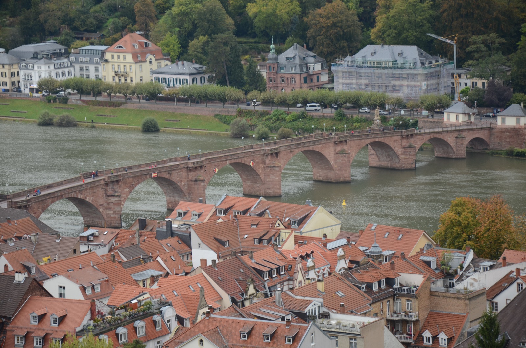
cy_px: 174
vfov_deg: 10.1
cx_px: 263
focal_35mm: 135
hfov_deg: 15.2
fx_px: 1968
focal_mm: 90
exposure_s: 1/100
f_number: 5.6
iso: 250
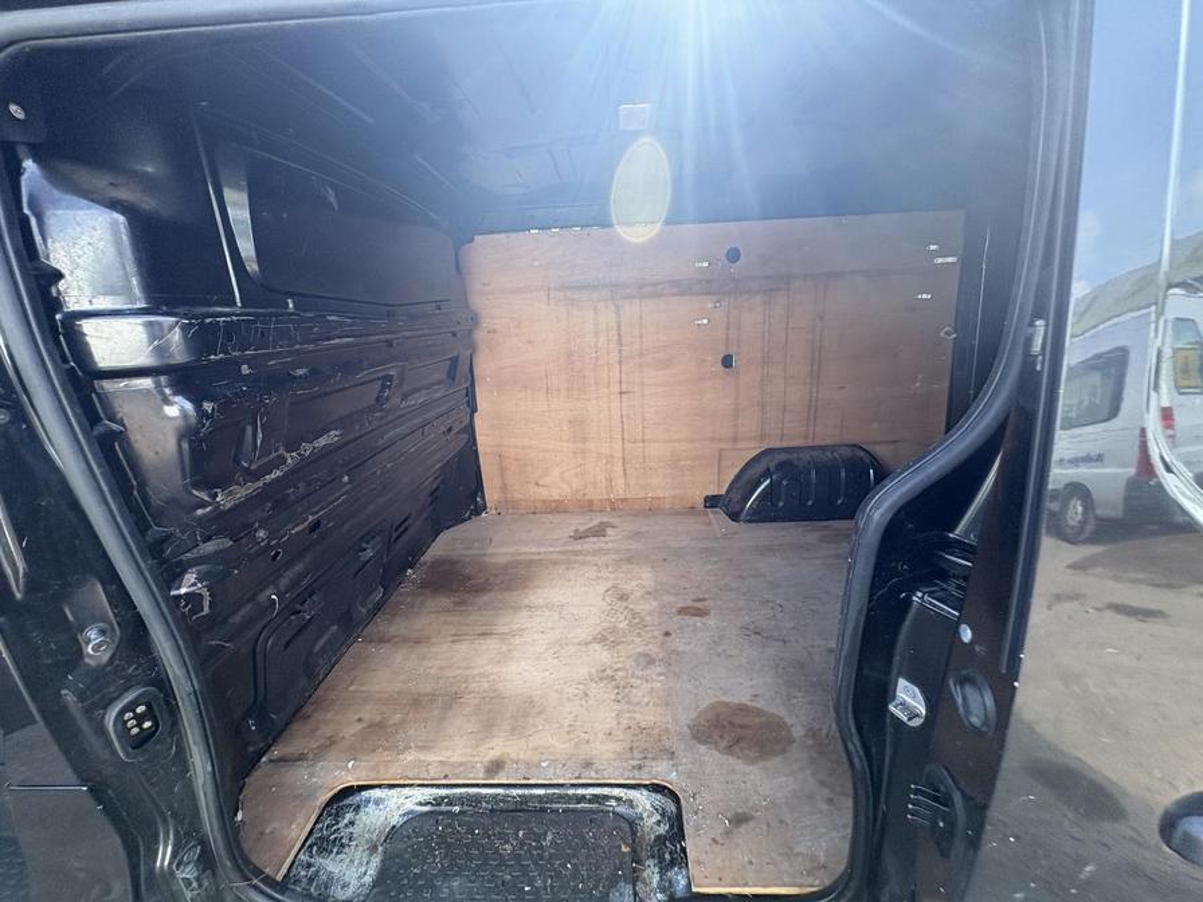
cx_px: 602
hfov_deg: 102.1
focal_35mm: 14
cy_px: 451
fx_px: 487
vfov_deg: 85.7
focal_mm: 2.22
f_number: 2.2
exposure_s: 1/136
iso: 100
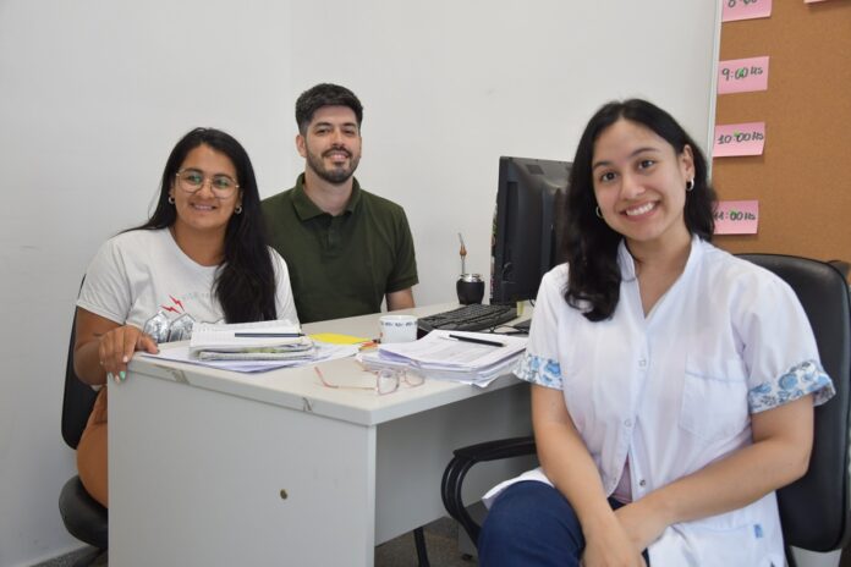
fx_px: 922
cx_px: 426
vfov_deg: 34.2
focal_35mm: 39
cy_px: 284
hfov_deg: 49.6
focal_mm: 26
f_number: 4
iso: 1100
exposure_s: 1/125
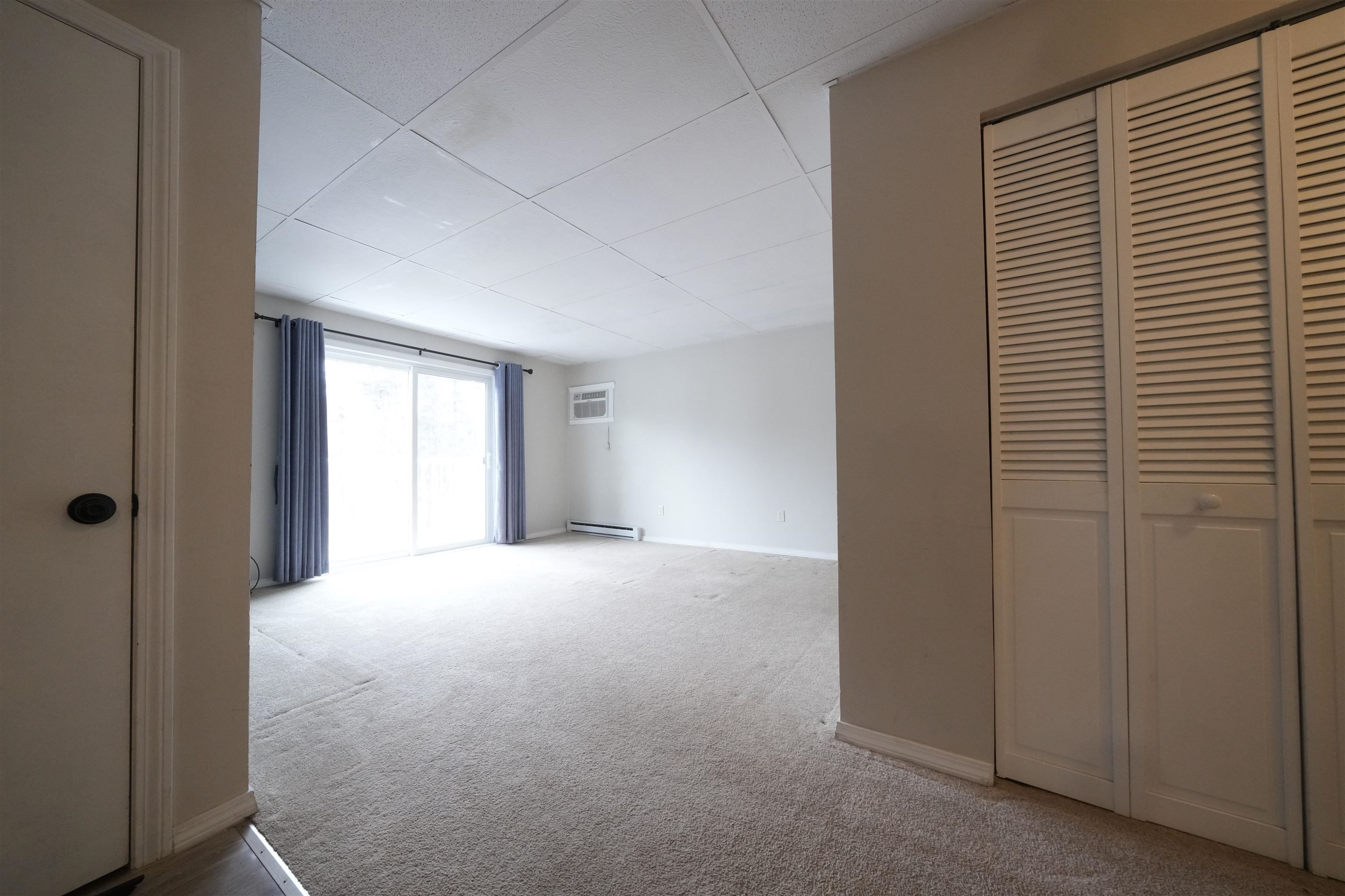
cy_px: 448
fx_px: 448
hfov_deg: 112.6
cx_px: 672
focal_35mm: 12
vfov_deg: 90.0
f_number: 11
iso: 3200
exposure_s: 1/30
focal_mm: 12
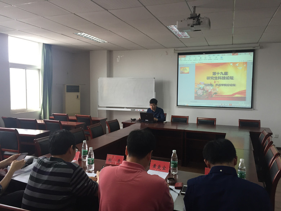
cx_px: 140
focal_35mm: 29
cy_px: 106
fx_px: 235
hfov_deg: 61.7
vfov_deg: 48.2
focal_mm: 4.15
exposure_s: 1/33
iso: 40
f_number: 2.2
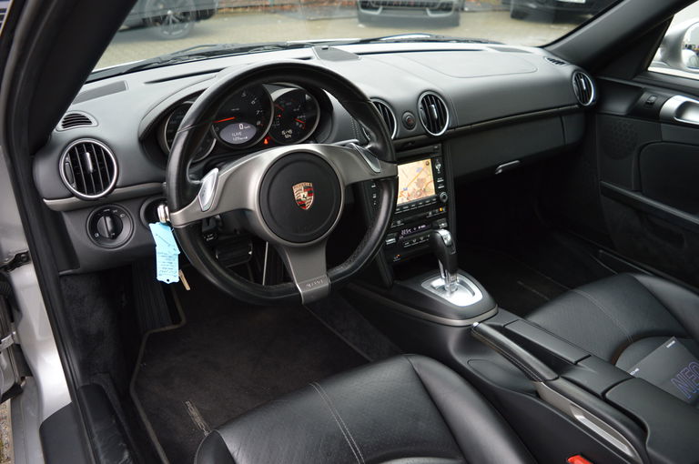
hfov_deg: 67.4
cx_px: 350
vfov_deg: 47.8
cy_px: 232
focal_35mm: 27
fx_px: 524
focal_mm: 18
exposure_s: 1/40
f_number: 3.5
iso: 400
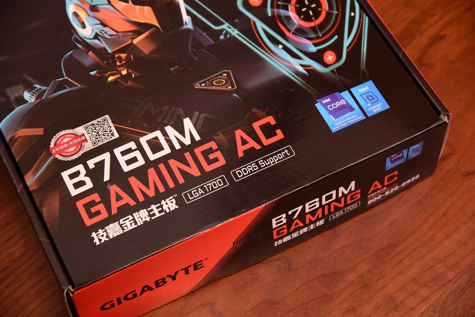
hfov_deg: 22.1
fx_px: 1214
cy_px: 158
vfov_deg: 14.9
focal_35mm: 92
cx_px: 238
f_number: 5.6
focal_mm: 92
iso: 1600
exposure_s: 1/60
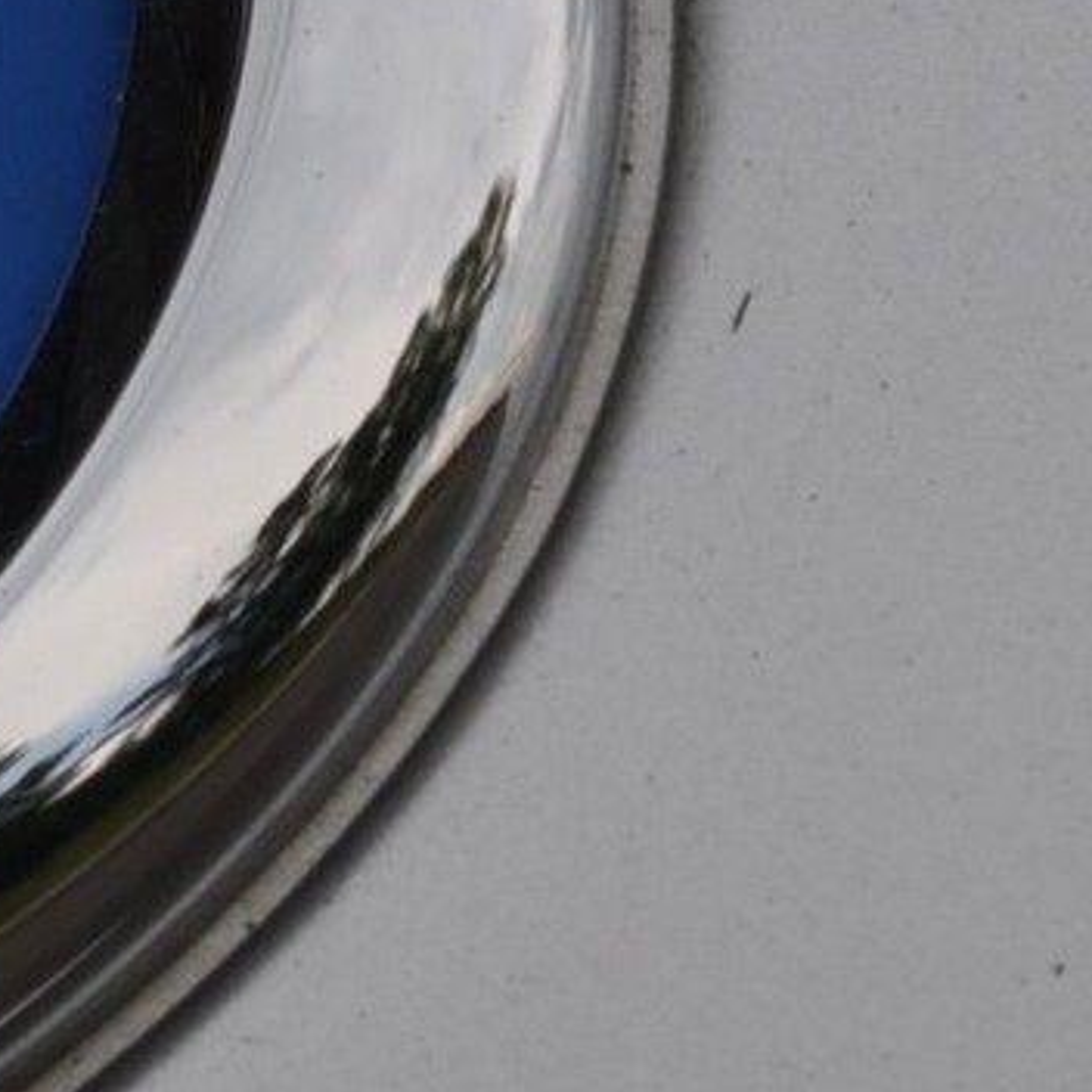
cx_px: -1678
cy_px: -48
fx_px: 17774
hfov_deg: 3.5
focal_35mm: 498
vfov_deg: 3.5
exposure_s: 1/200
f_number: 10
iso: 200
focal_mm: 55
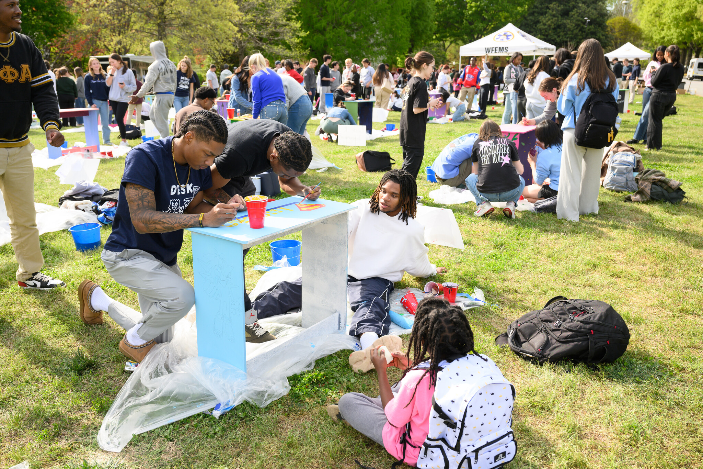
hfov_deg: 60.3
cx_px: 352
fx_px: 605
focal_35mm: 31
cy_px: 234
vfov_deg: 42.3
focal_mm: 31
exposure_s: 1/500
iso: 320
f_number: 5
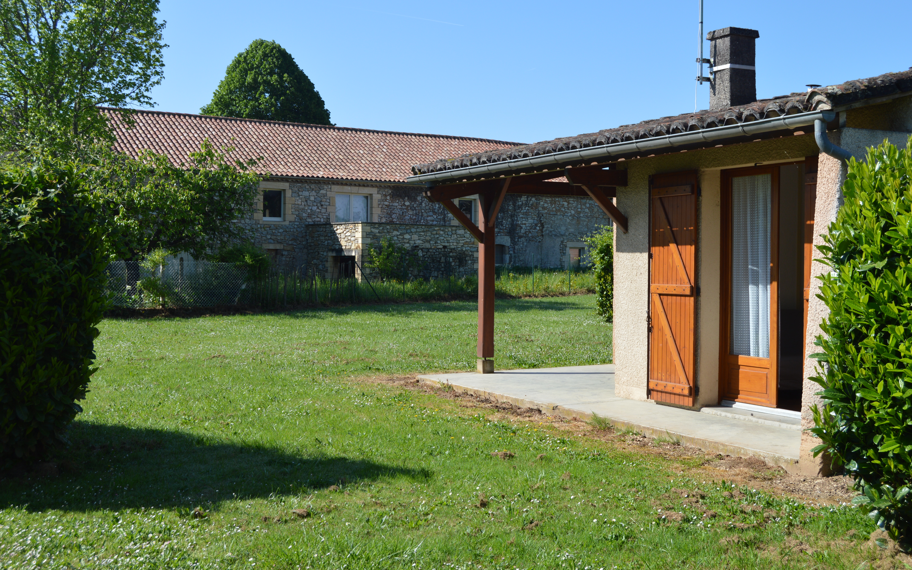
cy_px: 277
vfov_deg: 28.0
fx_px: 1143
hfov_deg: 43.5
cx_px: 455
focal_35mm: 46
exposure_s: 1/200
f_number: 7.1
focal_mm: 30
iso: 100
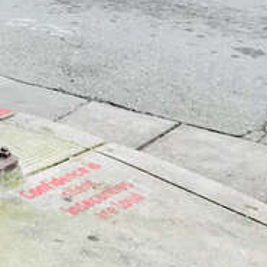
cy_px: 1
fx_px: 934
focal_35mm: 107
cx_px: -242
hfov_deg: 14.1
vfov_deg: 16.0
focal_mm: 3.99
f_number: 1.8
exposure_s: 1/120
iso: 32
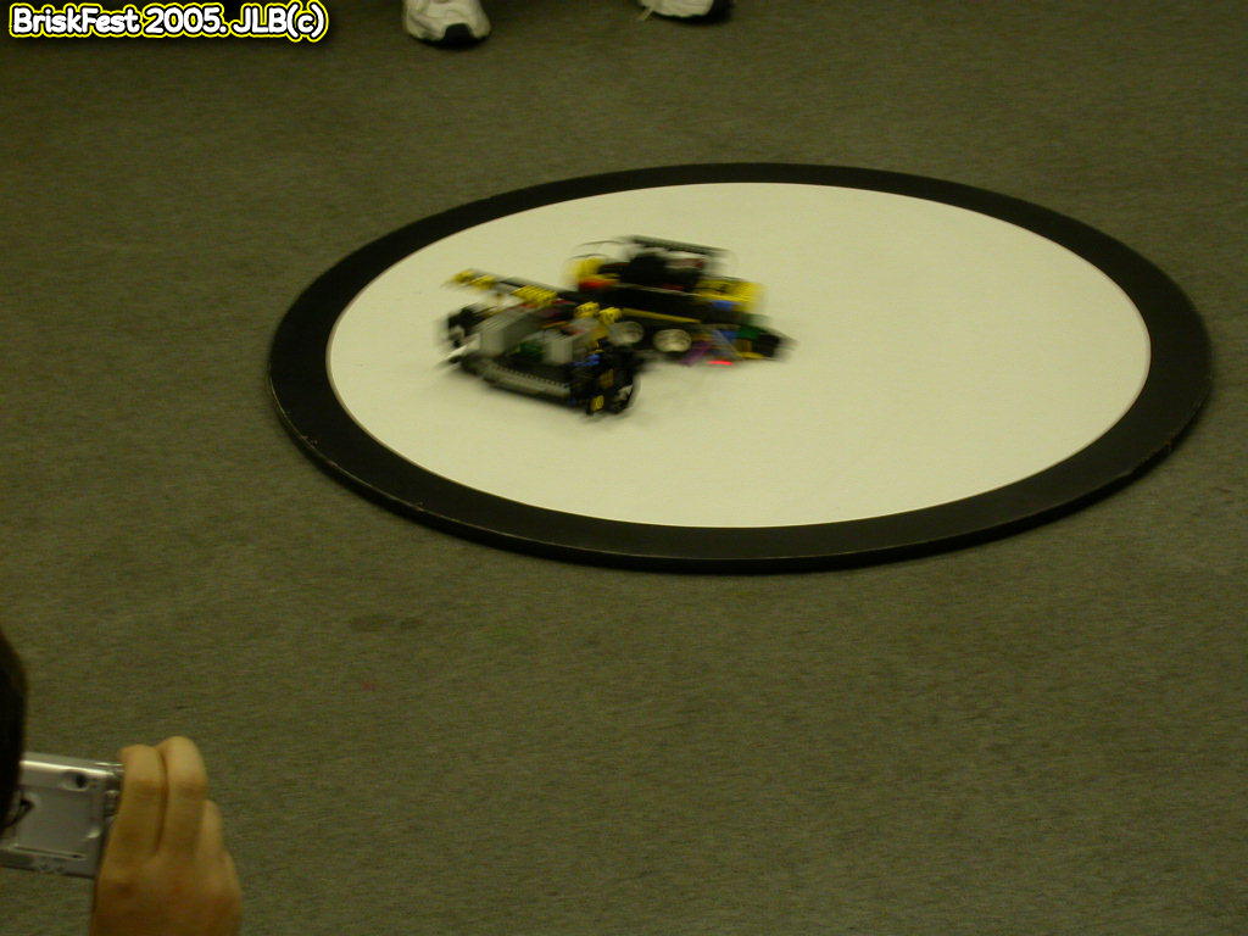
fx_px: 4002
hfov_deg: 17.7
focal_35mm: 111
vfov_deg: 13.3
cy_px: 468
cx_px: 624
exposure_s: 1/13.8
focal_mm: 23.1
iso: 100
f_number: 4.2
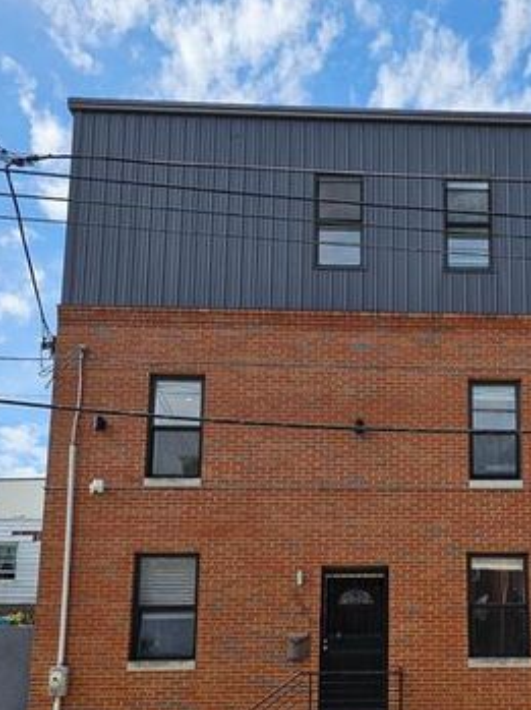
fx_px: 902
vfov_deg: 42.1
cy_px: 501
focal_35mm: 44
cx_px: 429
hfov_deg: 31.9
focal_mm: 6.3
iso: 10
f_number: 1.7
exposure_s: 1/652
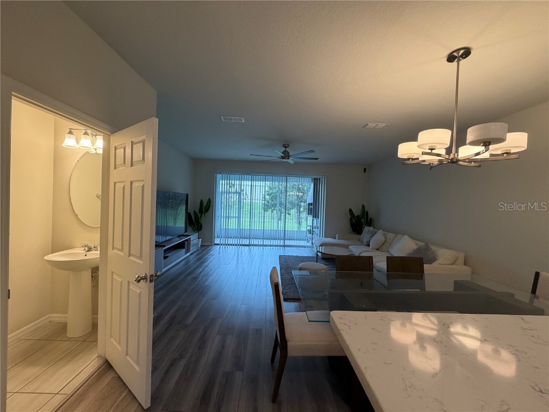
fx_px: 222
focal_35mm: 14
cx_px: 274
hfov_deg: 102.1
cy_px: 206
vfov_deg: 85.7
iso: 320
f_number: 2.2
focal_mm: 2.22
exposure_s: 1/120
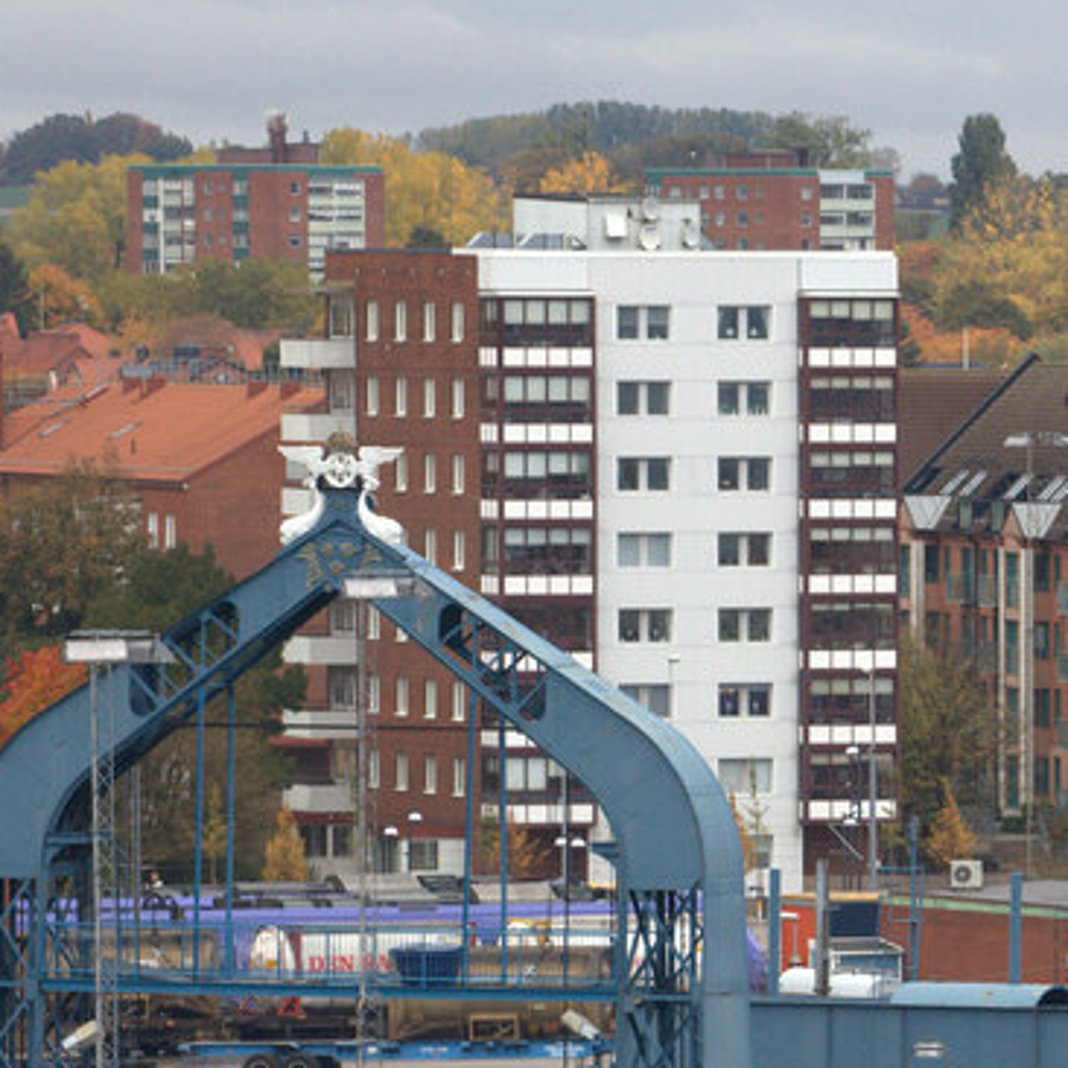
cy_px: 757
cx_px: 1240
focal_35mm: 448
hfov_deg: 3.9
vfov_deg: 3.9
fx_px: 15638
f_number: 10
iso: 640
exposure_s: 1/160
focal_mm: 166
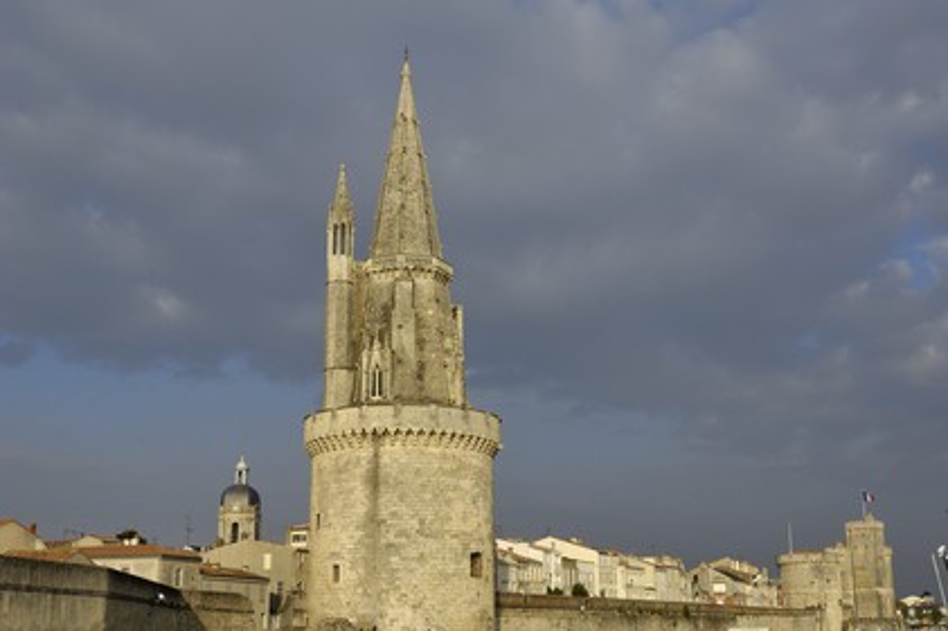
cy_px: 316
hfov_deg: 42.4
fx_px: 1224
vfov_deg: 28.9
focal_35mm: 46
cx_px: 474
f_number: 11
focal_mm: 31
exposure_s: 1/160
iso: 100
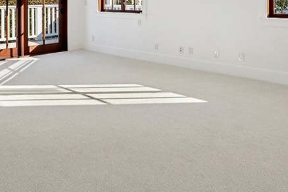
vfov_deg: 33.1
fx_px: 296
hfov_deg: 51.9
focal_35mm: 37
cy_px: 2
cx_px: 143
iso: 400
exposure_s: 1/250
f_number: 8
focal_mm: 16
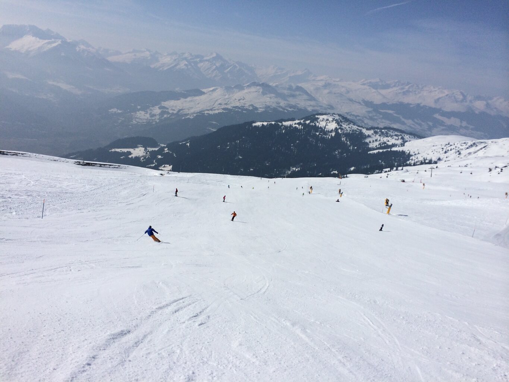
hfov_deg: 60.0
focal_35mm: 30
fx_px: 441
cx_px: 254
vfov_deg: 46.8
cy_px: 191
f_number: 2.2
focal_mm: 4.12
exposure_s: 1/10309
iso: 40
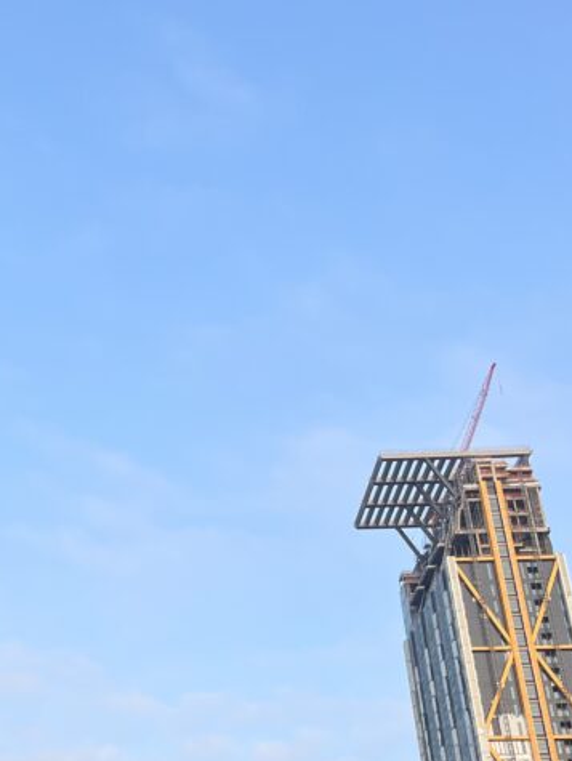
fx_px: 1232
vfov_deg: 32.8
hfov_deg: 24.8
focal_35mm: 56
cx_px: -13
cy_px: 666
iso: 50
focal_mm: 5.1
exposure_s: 1/992
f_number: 1.6
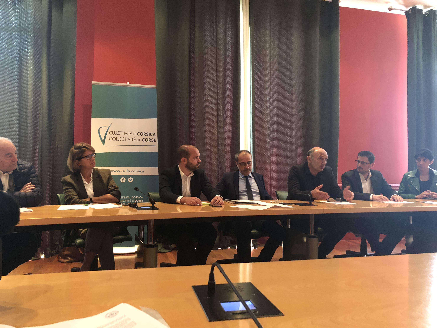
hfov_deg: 63.4
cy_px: 164
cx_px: 218
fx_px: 353
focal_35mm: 28
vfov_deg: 49.7
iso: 100
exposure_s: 1/6
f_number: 1.8
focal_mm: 3.99
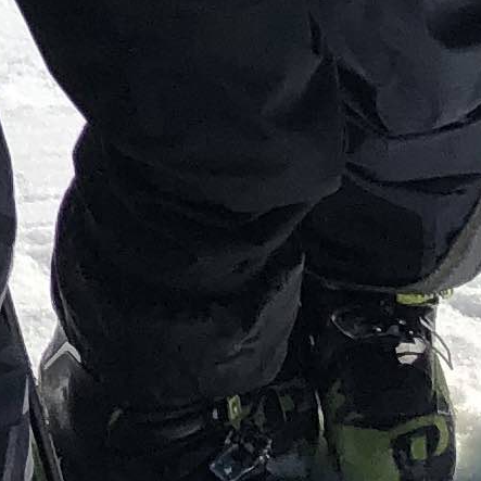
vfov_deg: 6.9
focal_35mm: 225
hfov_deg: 7.3
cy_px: -986
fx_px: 3537
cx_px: -671
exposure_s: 1/2857
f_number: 1.8
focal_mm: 3.99
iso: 20
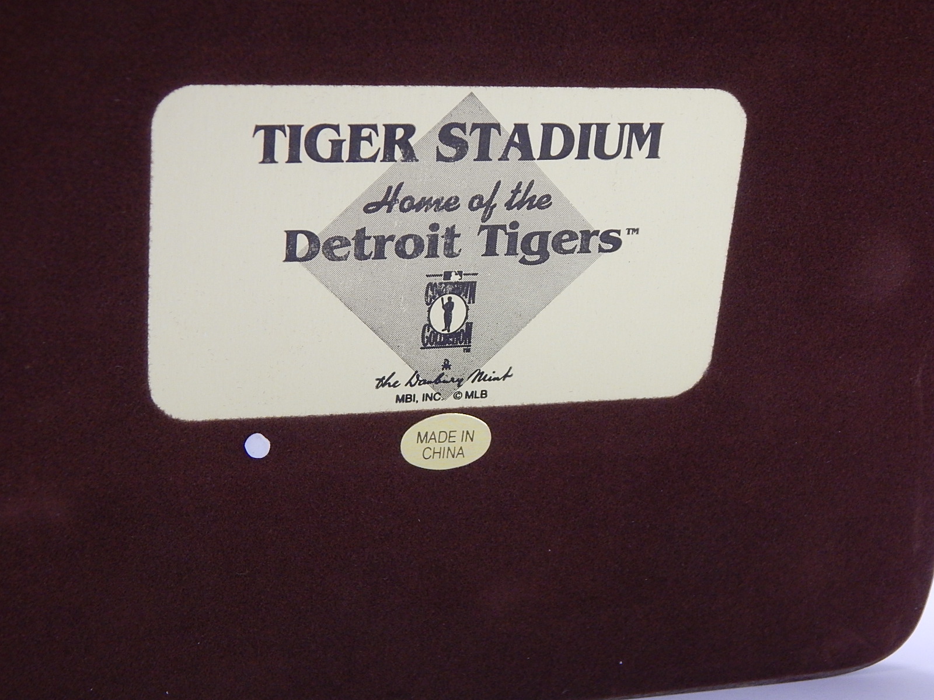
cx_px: 467
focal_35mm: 61
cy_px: 350
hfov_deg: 31.7
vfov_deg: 24.0
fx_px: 1646
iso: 400
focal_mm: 10.9
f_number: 4
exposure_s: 1/30
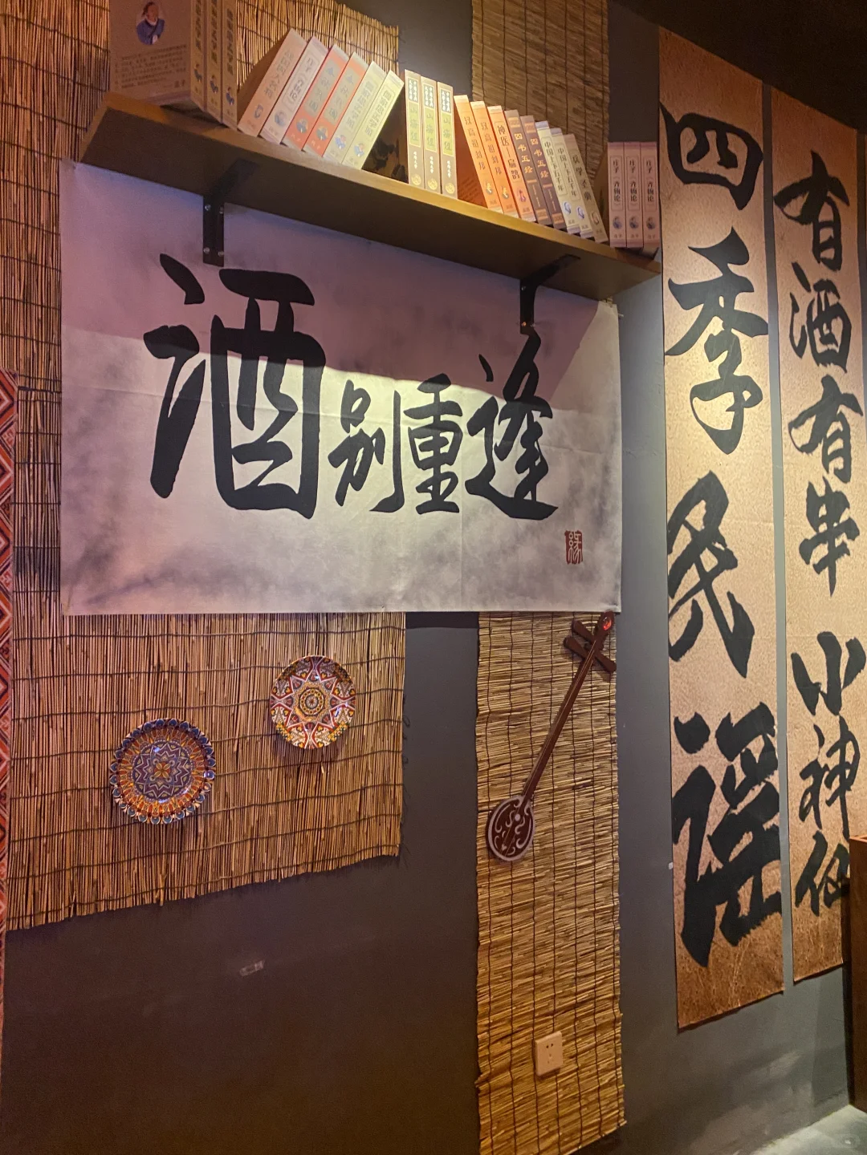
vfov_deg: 67.3
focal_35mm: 26
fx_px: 868
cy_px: 578
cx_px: 434
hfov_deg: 53.1
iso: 400
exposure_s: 1/33
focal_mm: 4.25
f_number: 1.8
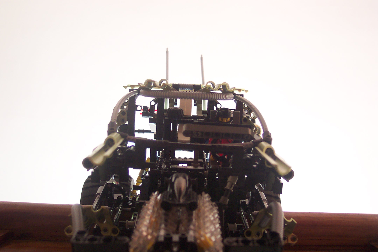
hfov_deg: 50.7
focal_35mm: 38
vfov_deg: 35.1
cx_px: 189
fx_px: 399
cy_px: 126
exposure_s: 1/8
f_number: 2.8
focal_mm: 8
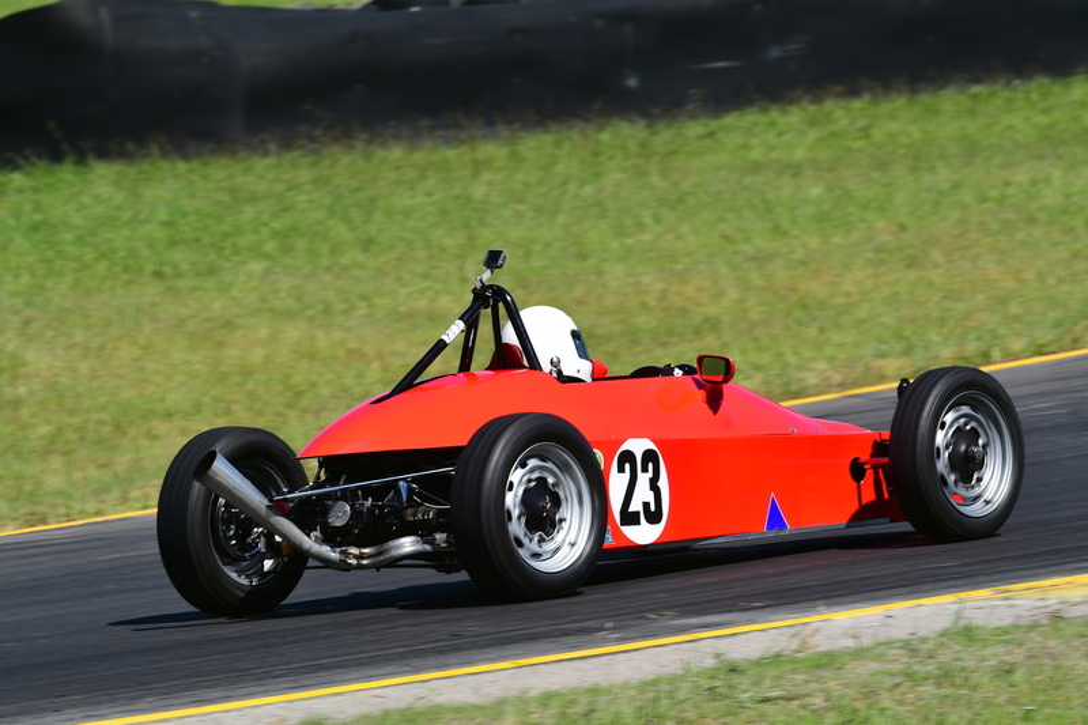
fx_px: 14956
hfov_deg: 4.2
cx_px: 544
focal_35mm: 495
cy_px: 362
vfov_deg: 2.8
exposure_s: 1/640
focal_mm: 330
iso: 400
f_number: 11
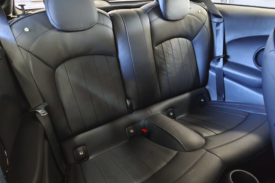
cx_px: 139
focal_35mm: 25
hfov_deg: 71.5
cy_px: 100
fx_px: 191
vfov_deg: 51.2
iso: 4000
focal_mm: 5.35
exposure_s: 1/20
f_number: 1.7
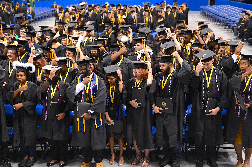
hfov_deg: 33.5
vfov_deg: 22.5
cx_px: 126
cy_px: 84
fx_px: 419
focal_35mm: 60
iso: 800
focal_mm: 60
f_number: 3.5
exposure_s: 1/100
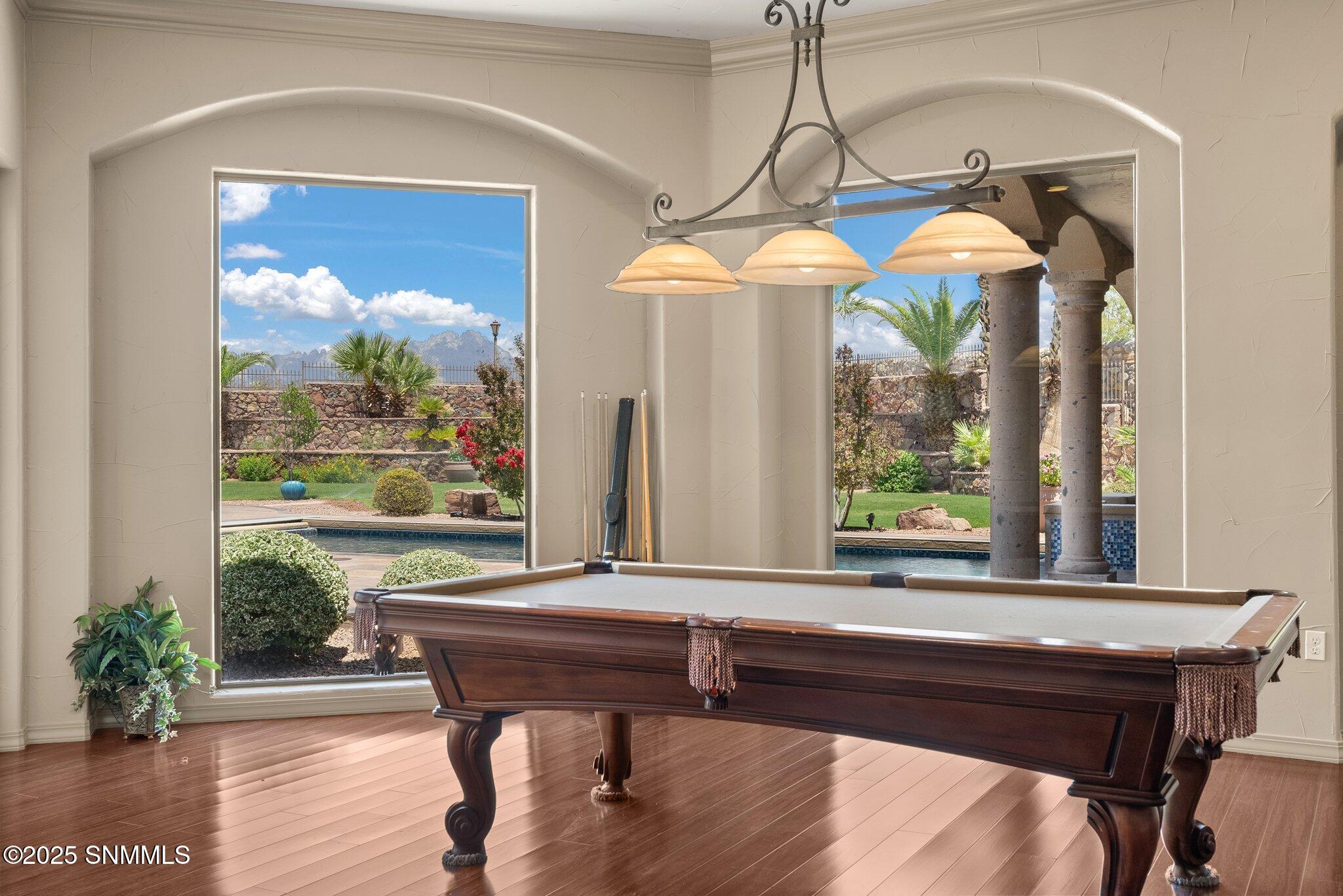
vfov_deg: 37.9
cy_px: 448
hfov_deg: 54.4
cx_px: 672
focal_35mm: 35
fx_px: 1306
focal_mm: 35
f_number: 9
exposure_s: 1/10
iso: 320
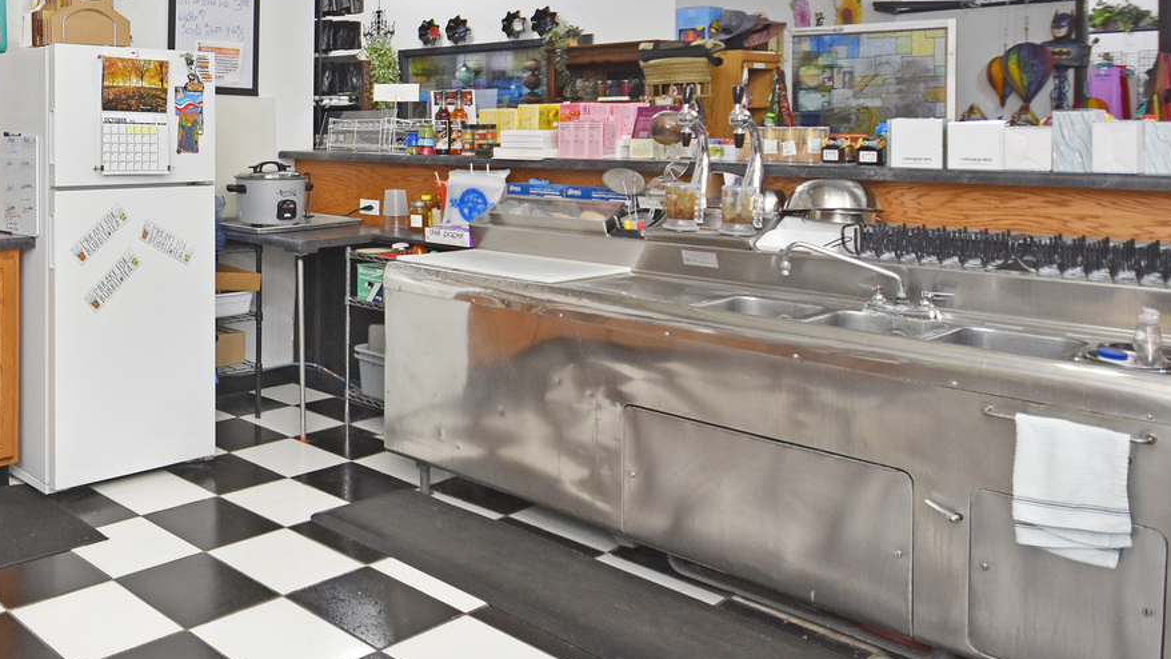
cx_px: 104
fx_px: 901
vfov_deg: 39.8
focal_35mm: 29
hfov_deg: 56.4
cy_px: 235
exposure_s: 1/60
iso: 400
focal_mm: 10
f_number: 4
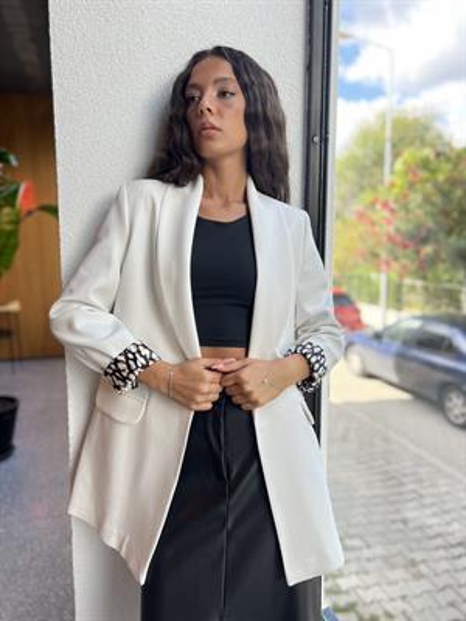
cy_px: 310
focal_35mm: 26
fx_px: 467
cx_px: 233
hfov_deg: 53.1
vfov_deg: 67.3
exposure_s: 1/395
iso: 50
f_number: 1.5
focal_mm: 5.7
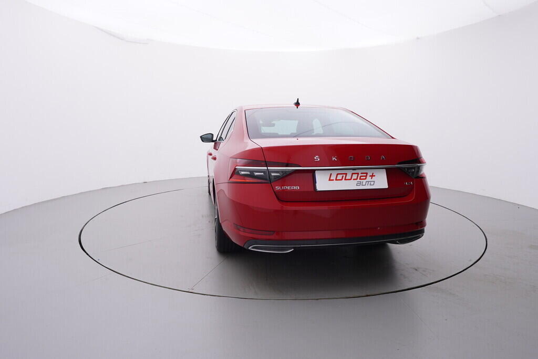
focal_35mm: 22
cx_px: 269
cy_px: 180
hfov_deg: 77.3
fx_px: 336
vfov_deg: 56.2
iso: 200
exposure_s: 1/80
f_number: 5
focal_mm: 15
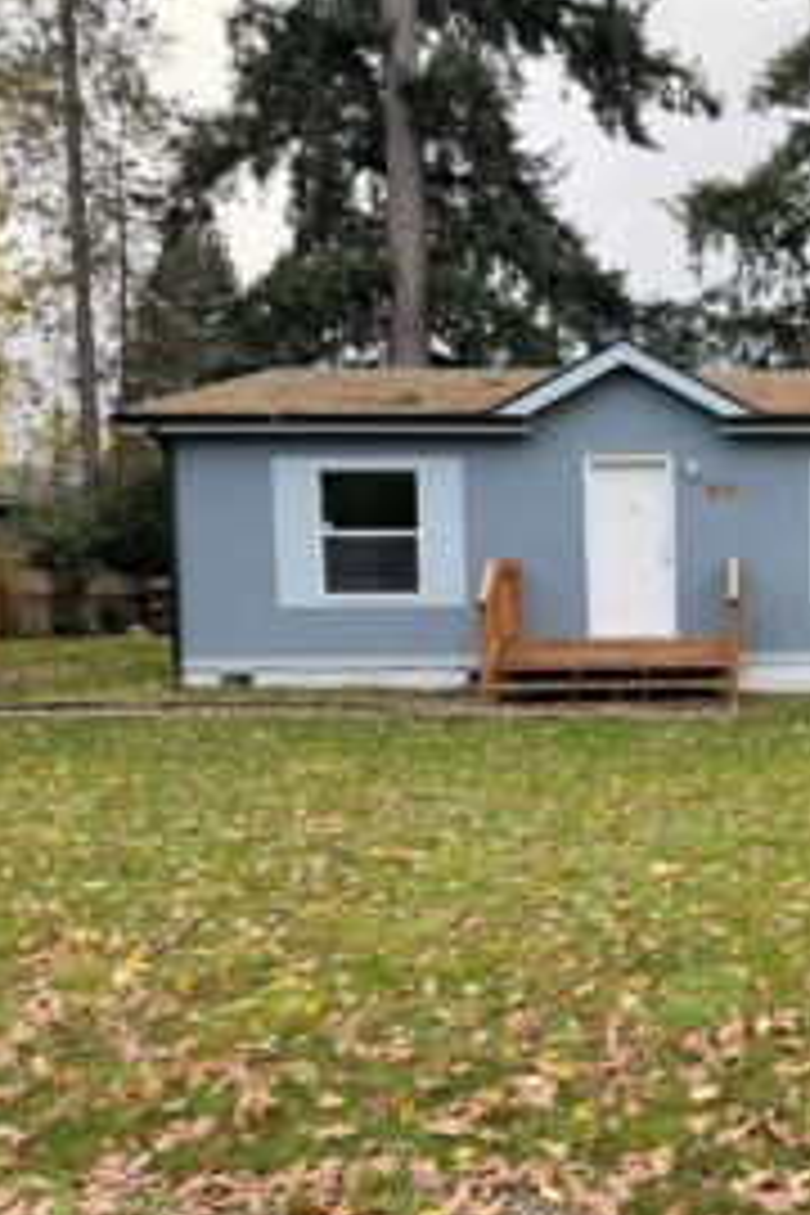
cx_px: 810
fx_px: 1249
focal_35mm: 37
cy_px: 657
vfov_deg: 51.8
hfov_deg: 33.0
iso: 64
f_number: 1.78
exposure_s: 1/218
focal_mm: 6.76
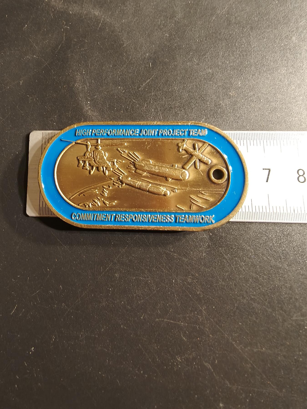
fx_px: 272
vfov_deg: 73.9
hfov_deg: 58.9
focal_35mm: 23
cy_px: 204
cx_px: 154
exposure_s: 1/52.8
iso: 250
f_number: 2
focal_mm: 2.32
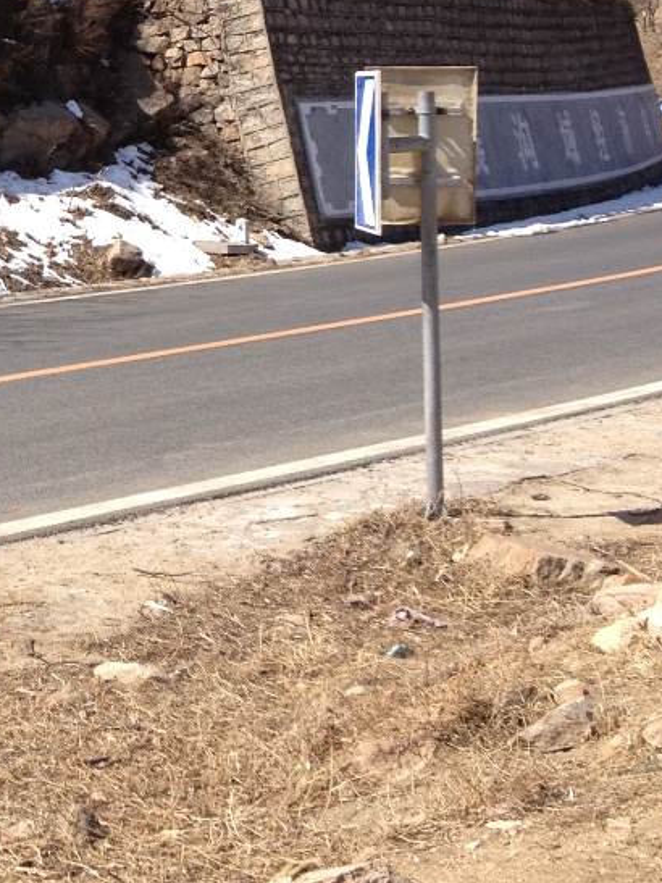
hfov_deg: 15.0
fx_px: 2398
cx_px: -213
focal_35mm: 94
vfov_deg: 20.7
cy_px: 211
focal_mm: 4.28
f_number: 2.4
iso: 64
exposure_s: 1/1227
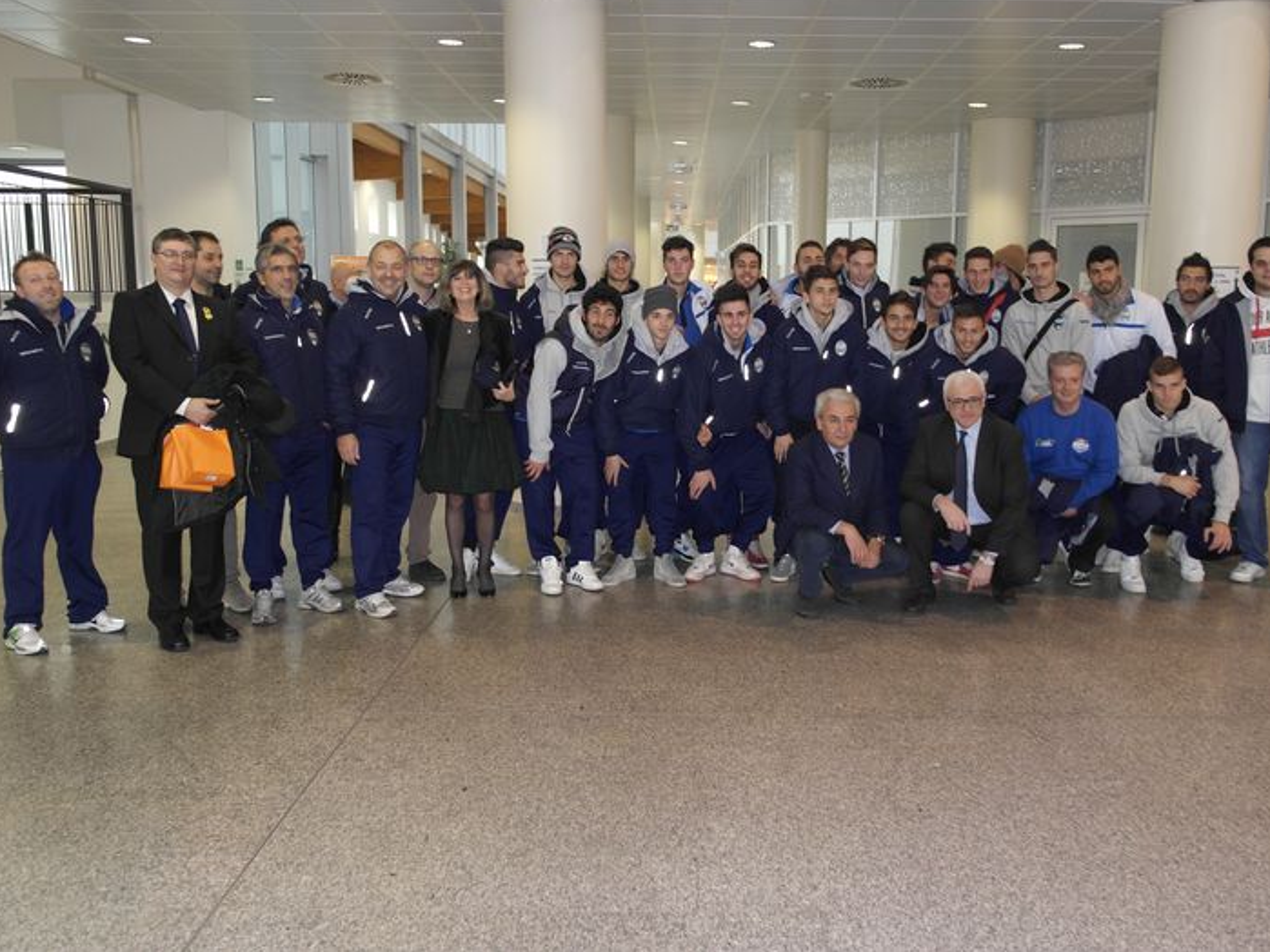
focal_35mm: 33
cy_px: 471
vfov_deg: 42.9
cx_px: 687
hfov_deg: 55.3
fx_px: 1211
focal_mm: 20
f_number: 3.5
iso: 400
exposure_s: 1/40
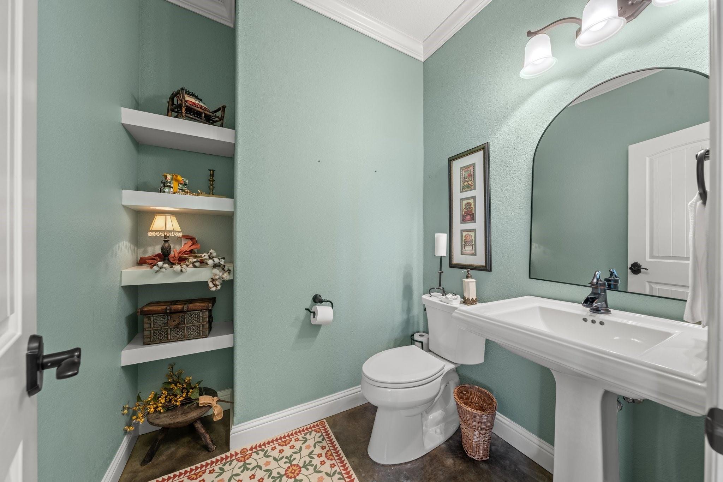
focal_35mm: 12
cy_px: 241
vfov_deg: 90.0
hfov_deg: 112.6
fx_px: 241
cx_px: 362
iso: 100
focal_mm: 12
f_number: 8
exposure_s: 1/2
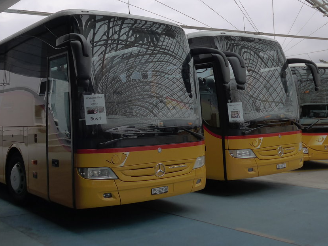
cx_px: 125
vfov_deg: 33.9
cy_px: 76
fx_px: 398
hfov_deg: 44.5
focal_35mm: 42
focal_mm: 6
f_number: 2
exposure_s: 1/500
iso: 160
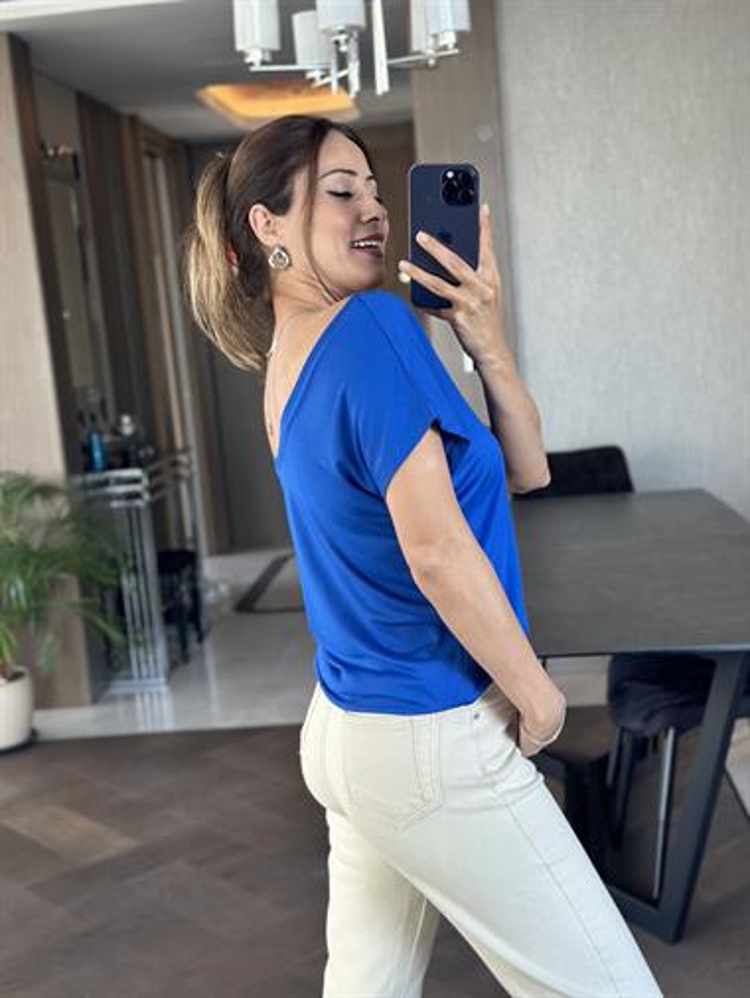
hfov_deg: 30.3
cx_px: 375
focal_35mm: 48
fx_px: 1385
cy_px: 499
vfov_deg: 39.6
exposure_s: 1/60
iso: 125
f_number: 1.78
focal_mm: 6.86
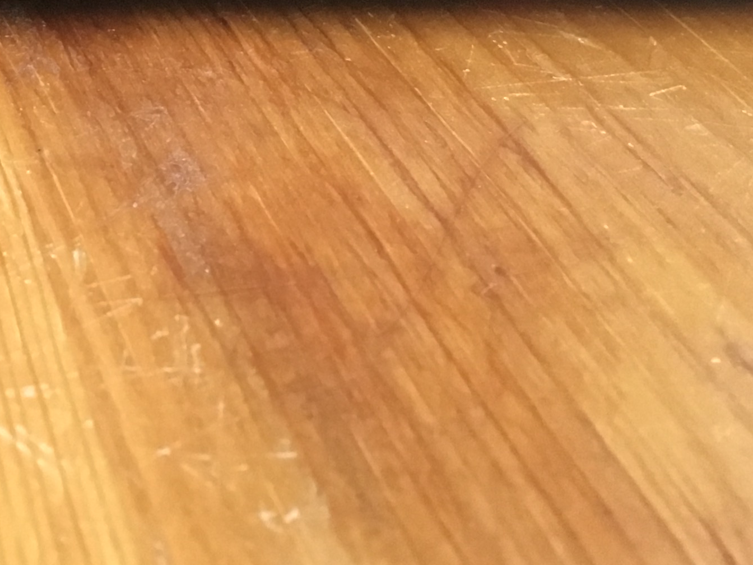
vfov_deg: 15.8
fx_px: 1893
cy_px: -235
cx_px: -106
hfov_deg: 21.2
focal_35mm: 87
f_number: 2.2
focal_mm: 4.15
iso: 200
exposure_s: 1/25
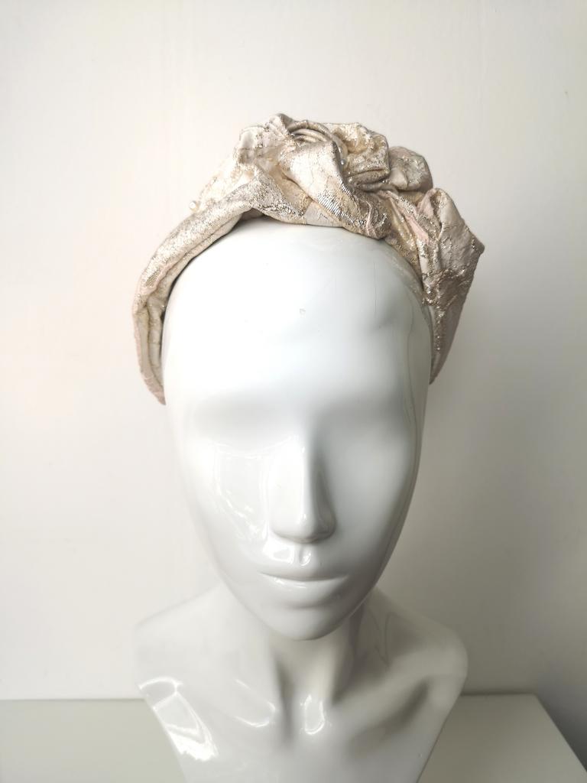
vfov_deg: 65.3
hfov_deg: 51.4
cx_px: 294
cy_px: 392
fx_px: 610
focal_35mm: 27
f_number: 1.8
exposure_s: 1/225
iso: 50
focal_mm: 3.95
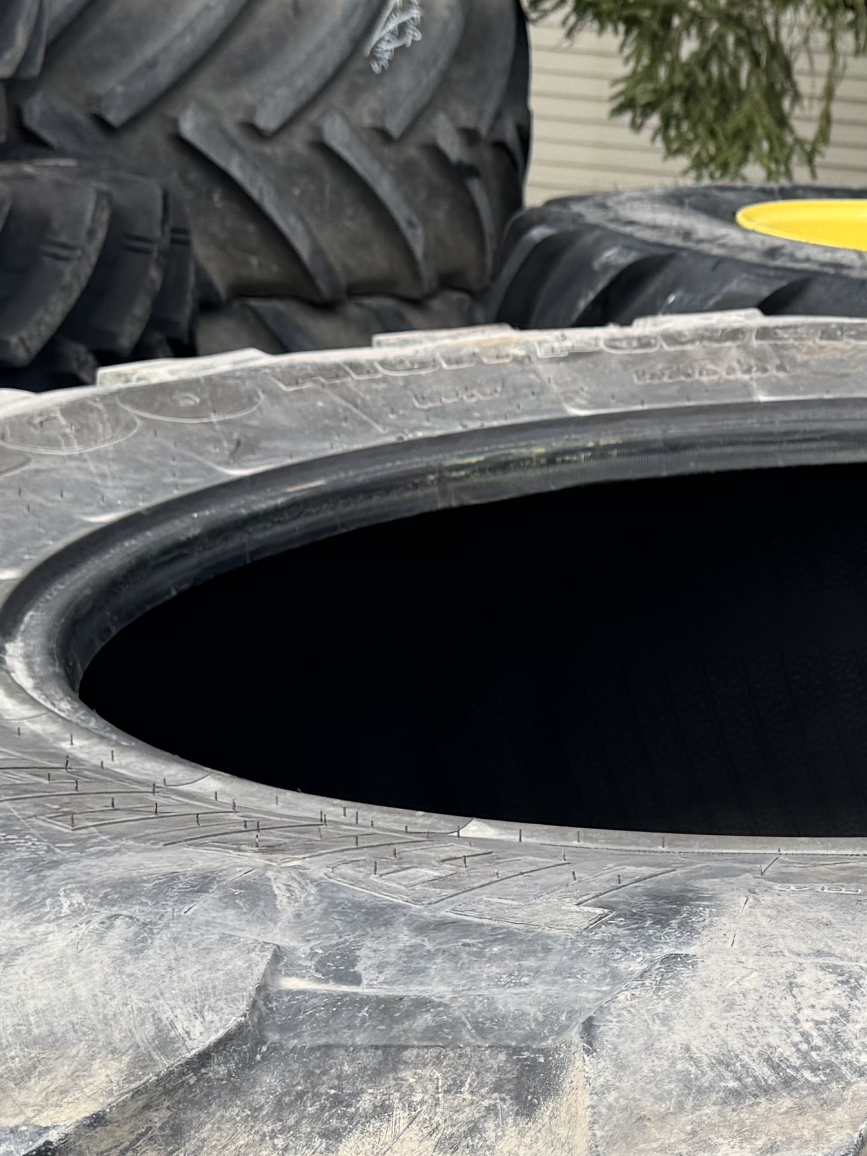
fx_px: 2538
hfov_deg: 18.6
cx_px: 973
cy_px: 751
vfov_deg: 25.5
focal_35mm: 76
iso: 80
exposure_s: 1/1010
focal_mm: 6.76
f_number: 1.78
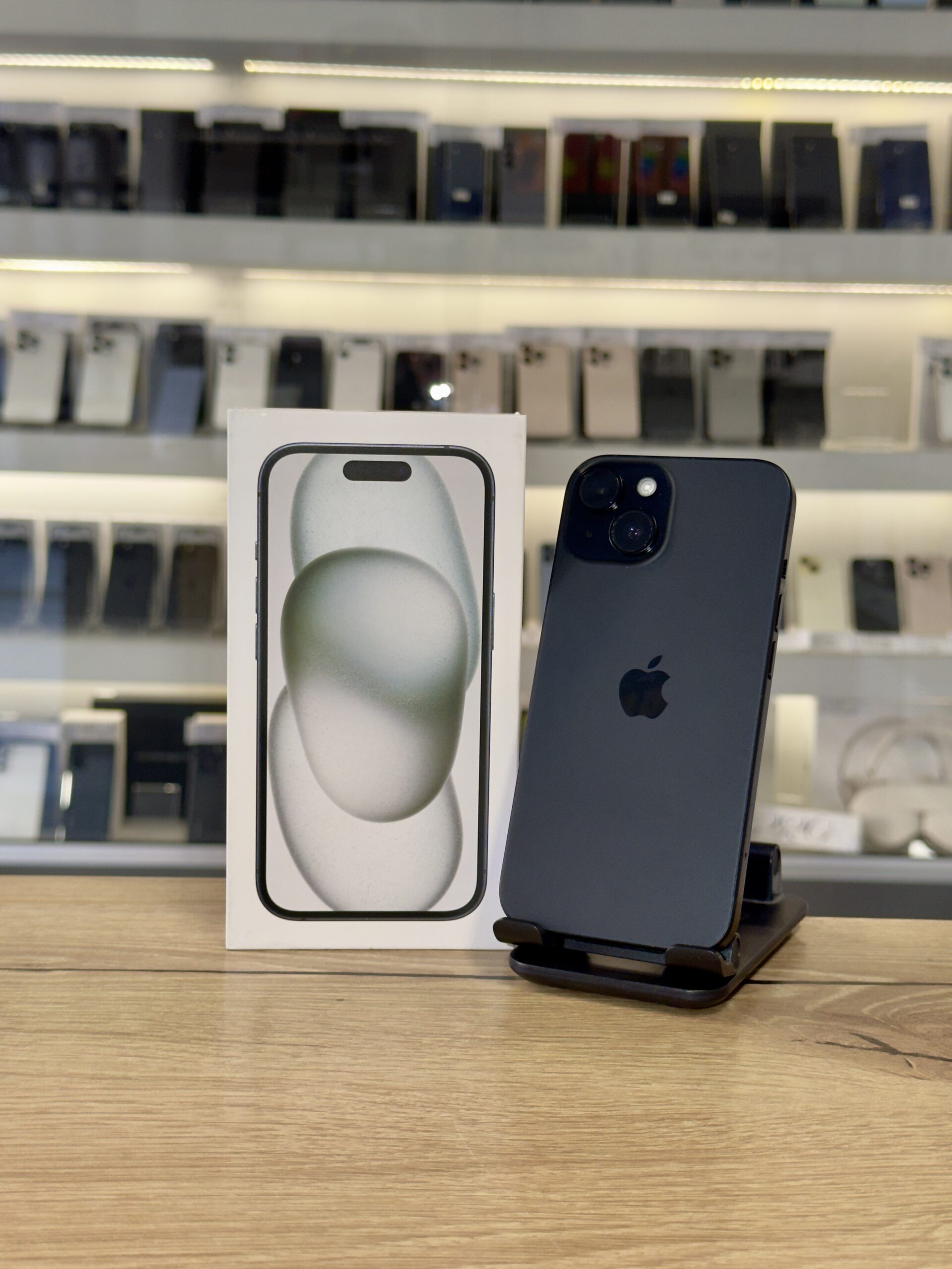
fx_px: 1760
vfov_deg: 39.7
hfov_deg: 30.3
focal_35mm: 48
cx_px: 476
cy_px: 634
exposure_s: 1/45
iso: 50
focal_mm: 6.76
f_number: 1.78
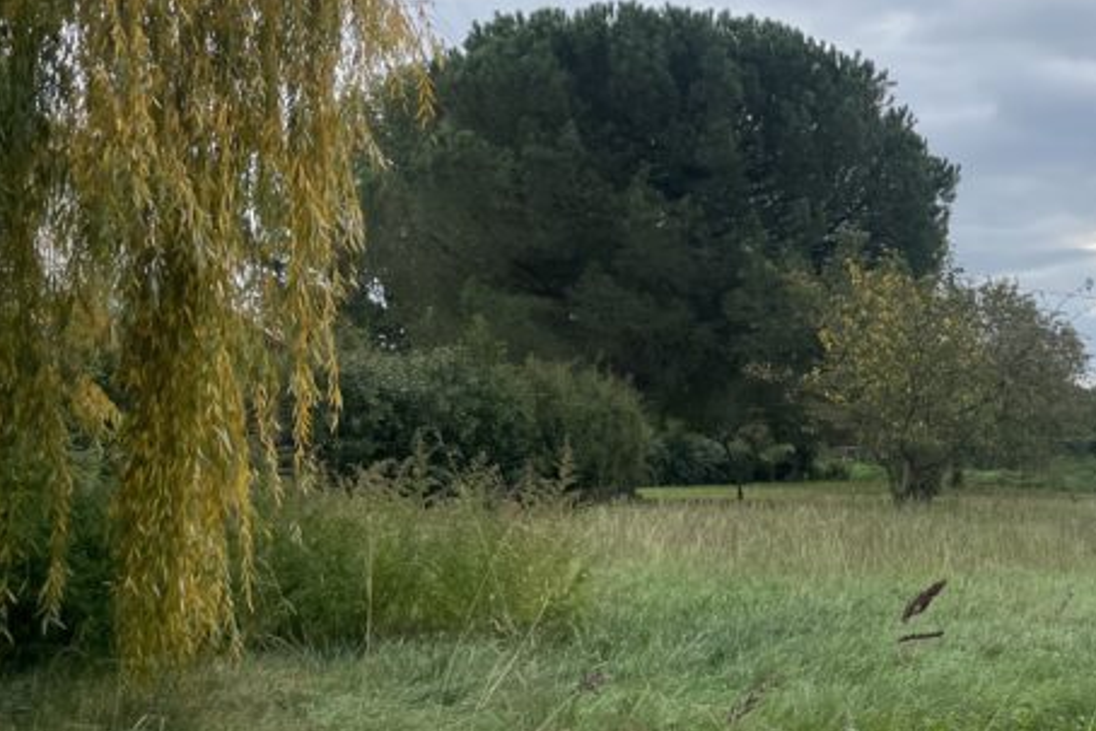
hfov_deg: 30.4
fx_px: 1858
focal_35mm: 61
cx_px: 1113
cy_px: 287
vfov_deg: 22.2
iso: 32
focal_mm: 4.2
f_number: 1.6
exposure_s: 1/2882
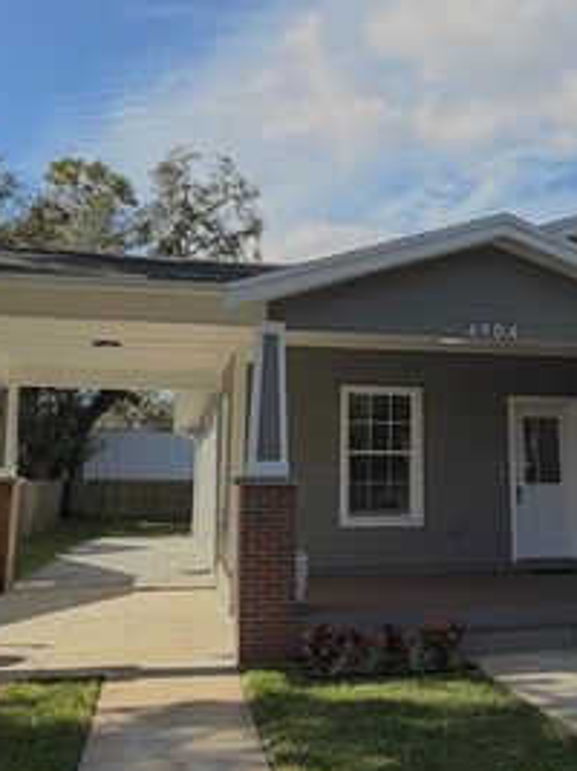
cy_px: 339
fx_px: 778
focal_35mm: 35
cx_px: 384
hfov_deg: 40.2
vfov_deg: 52.5
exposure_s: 1/833
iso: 20
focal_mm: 2.22
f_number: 2.2
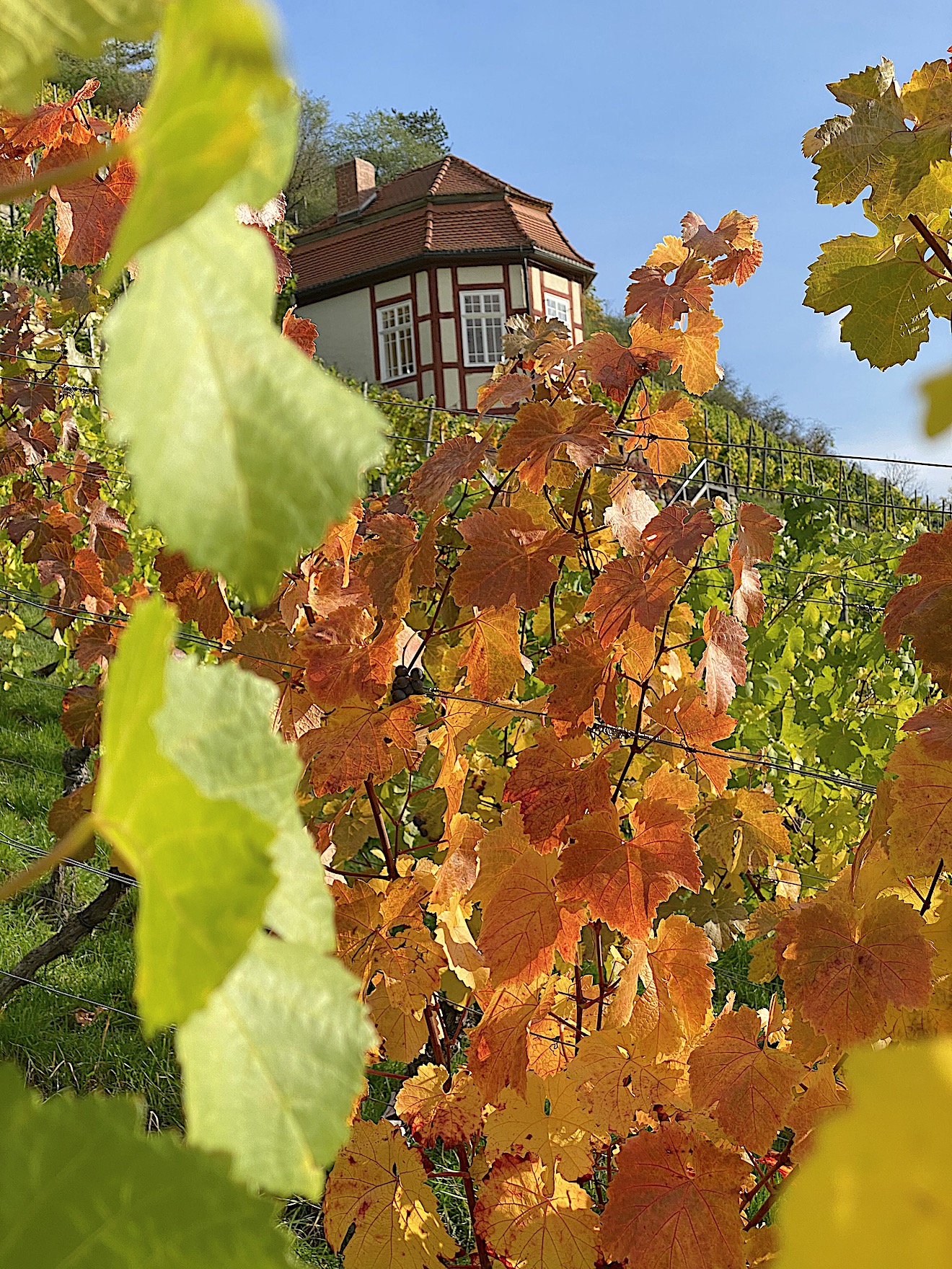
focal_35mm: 52
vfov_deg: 36.8
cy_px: 634
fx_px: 1907
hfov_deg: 28.0
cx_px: 476
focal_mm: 6
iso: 20
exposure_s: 1/1020
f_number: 2
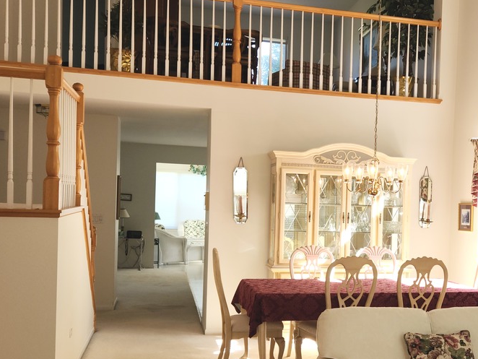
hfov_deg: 36.7
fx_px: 691
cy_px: 226
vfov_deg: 29.0
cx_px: 391
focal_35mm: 50
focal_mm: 5.4
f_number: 1.8
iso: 25
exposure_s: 1/120
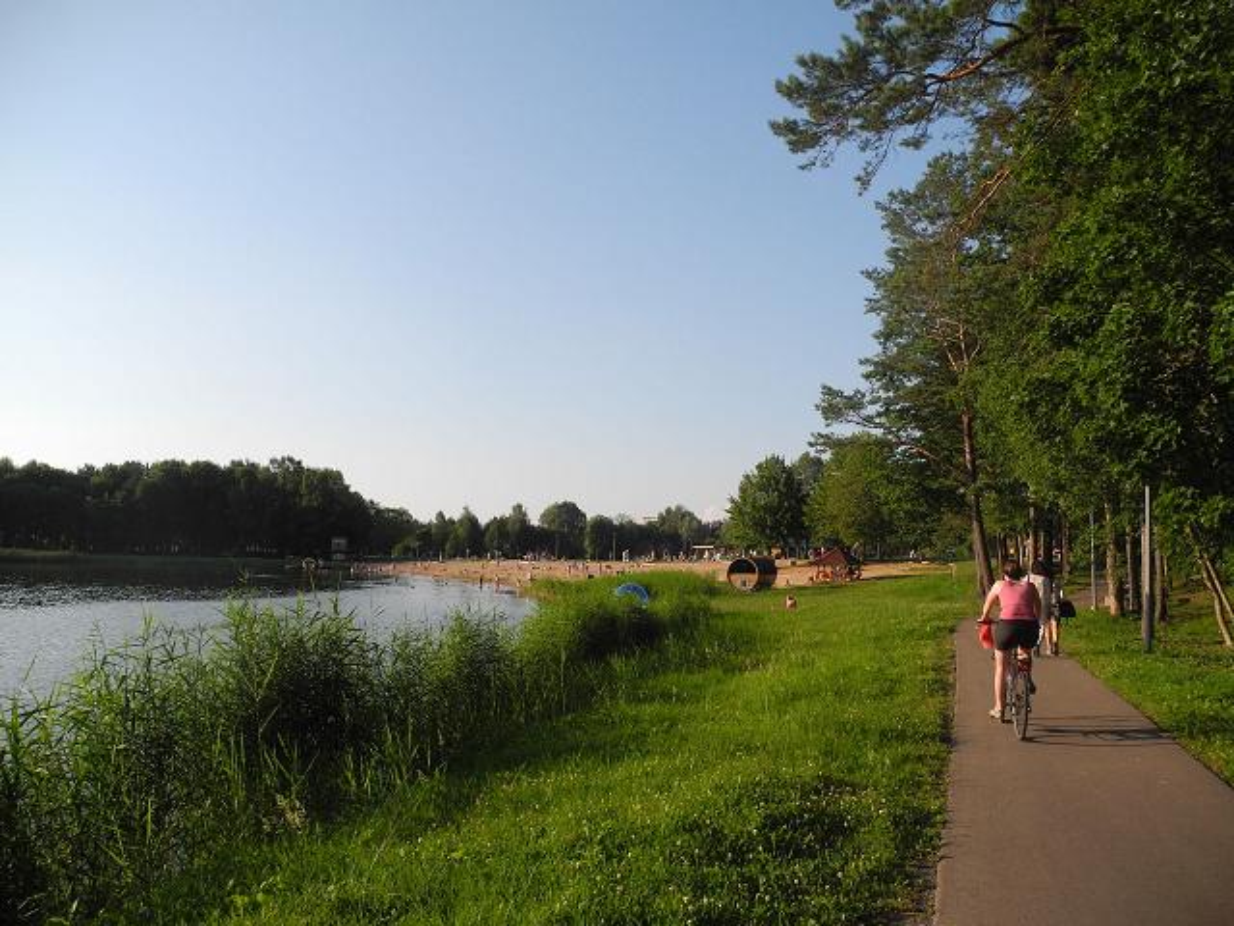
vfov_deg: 49.7
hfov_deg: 63.4
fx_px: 998
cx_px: 617
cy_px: 463
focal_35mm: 28
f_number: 3.2
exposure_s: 1/800
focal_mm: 6
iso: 100
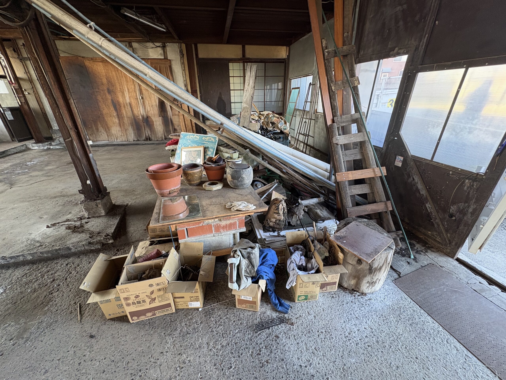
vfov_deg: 85.7
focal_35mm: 14
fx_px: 205
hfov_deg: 102.1
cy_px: 190
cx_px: 253
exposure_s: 1/60
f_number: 2.2
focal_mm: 2.22
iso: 250
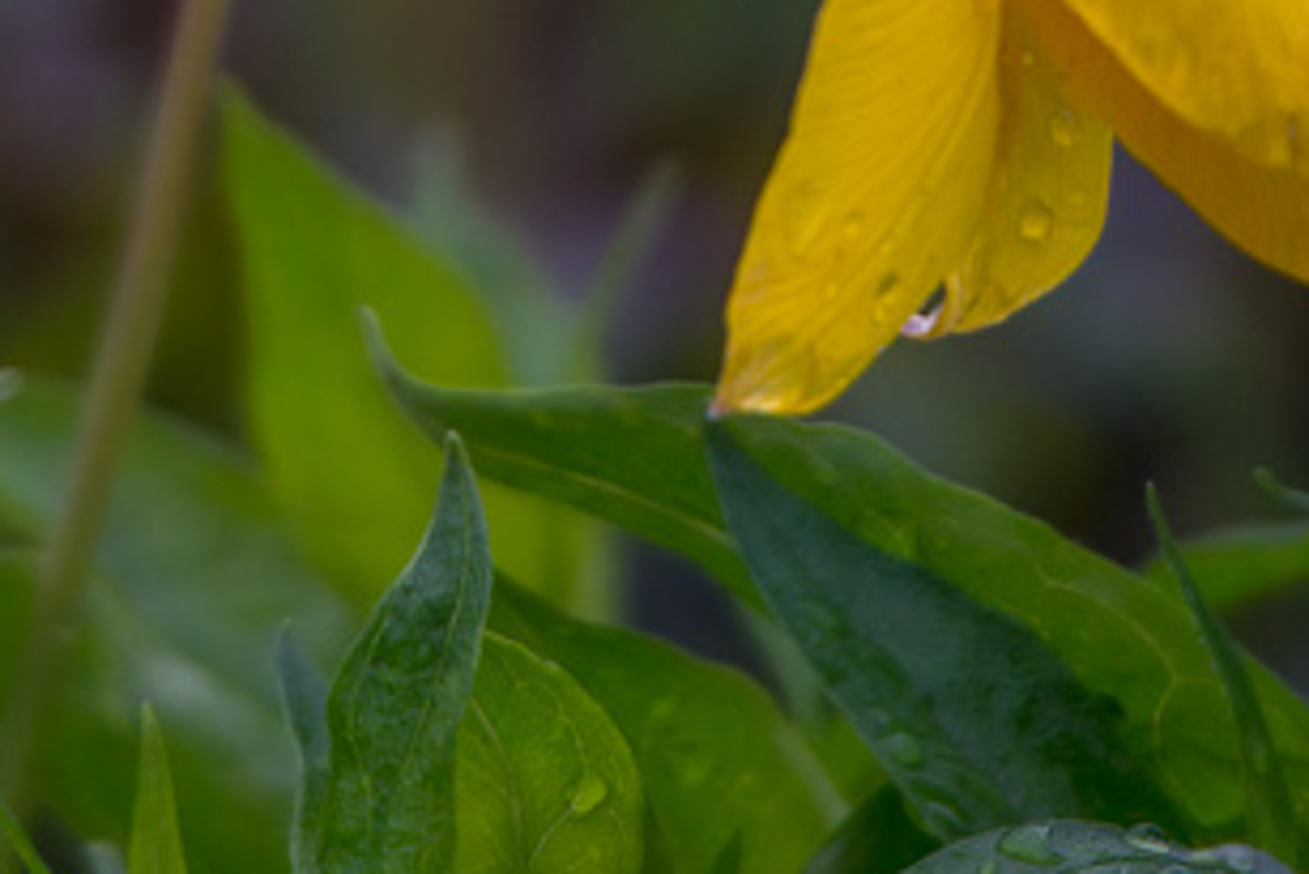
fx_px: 71152
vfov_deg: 0.7
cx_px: 733
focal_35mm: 1956
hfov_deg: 1.1
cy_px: -501
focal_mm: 500
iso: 320
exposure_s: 1/320
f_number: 6.3
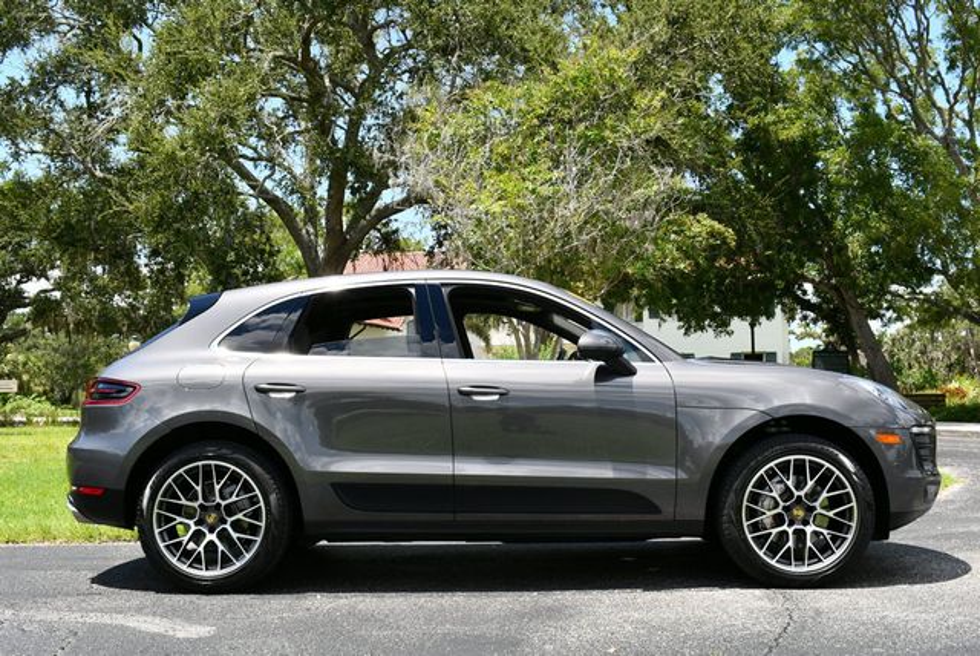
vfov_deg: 33.5
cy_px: 328
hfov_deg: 48.4
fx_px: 1090
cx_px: 490
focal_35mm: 40
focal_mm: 20
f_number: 8
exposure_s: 1/250
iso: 160
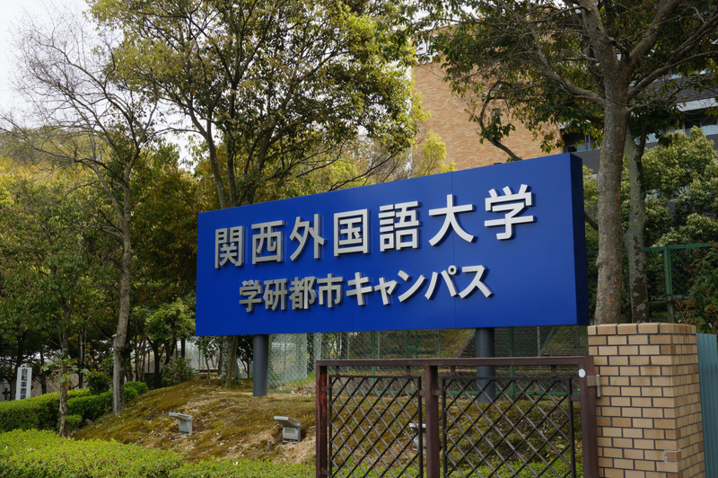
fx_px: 807
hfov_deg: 48.0
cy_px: 239
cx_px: 359
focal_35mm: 40
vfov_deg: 33.0
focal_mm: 27
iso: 125
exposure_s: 1/60
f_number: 13
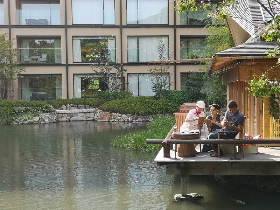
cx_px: 140
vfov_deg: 25.7
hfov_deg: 33.8
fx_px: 461
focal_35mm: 57
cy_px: 105
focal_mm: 3.95
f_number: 1.8
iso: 50
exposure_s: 1/403
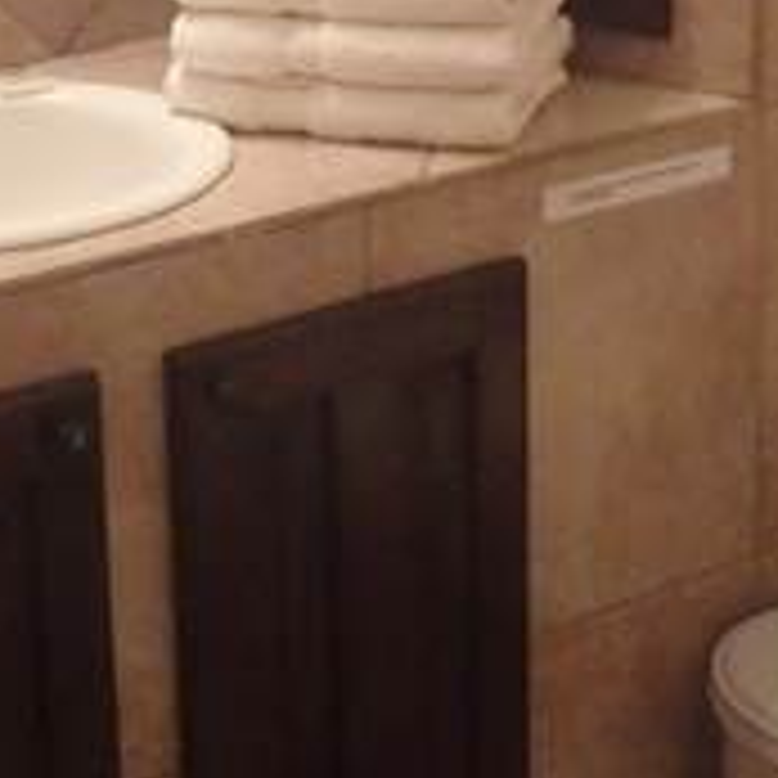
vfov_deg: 19.6
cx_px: 90
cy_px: 4
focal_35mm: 86
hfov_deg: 19.8
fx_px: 2187
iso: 800
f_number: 3.5
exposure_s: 1/30
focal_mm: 3.7
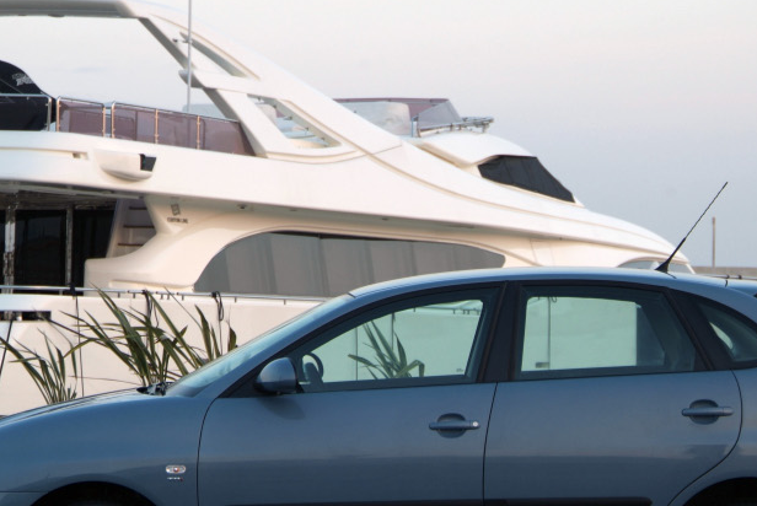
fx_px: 2905
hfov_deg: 14.8
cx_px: 392
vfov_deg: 10.0
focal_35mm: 138
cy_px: 288
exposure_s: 1/30
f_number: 5
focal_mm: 55
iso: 100
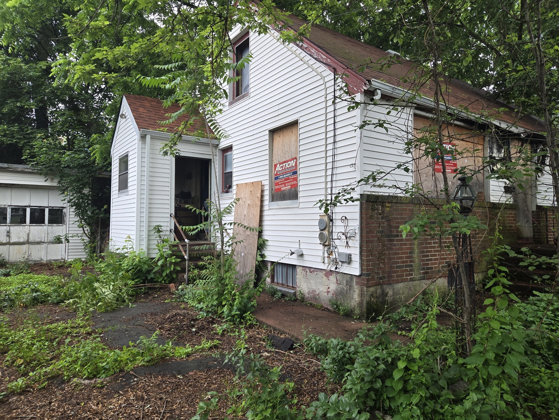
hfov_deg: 73.9
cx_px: 280
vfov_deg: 58.9
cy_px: 210
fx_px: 371
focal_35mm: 23
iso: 64
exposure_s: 1/180
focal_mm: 5.4
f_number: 1.8
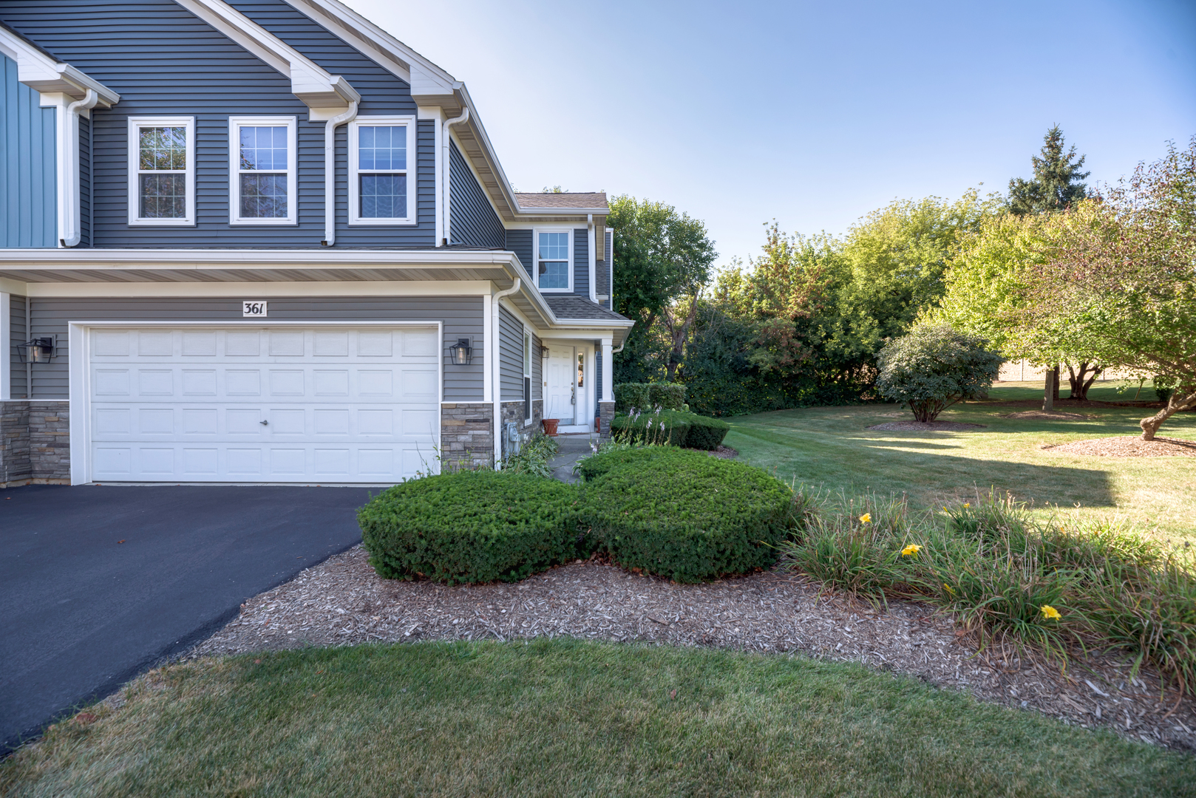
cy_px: 399
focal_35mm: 14
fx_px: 465
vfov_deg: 81.3
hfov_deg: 104.2
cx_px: 598
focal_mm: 14
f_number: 7.1
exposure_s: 1/4000
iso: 125
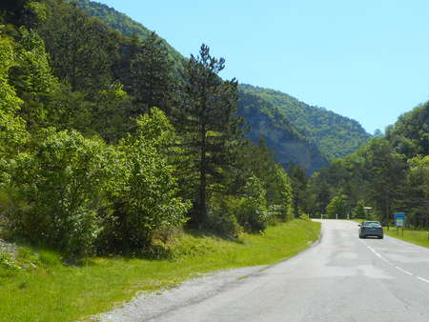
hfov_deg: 36.7
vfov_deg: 28.1
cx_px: 179
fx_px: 645
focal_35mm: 52
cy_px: 170
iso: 80
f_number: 4.5
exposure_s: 1/400
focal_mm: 6.9
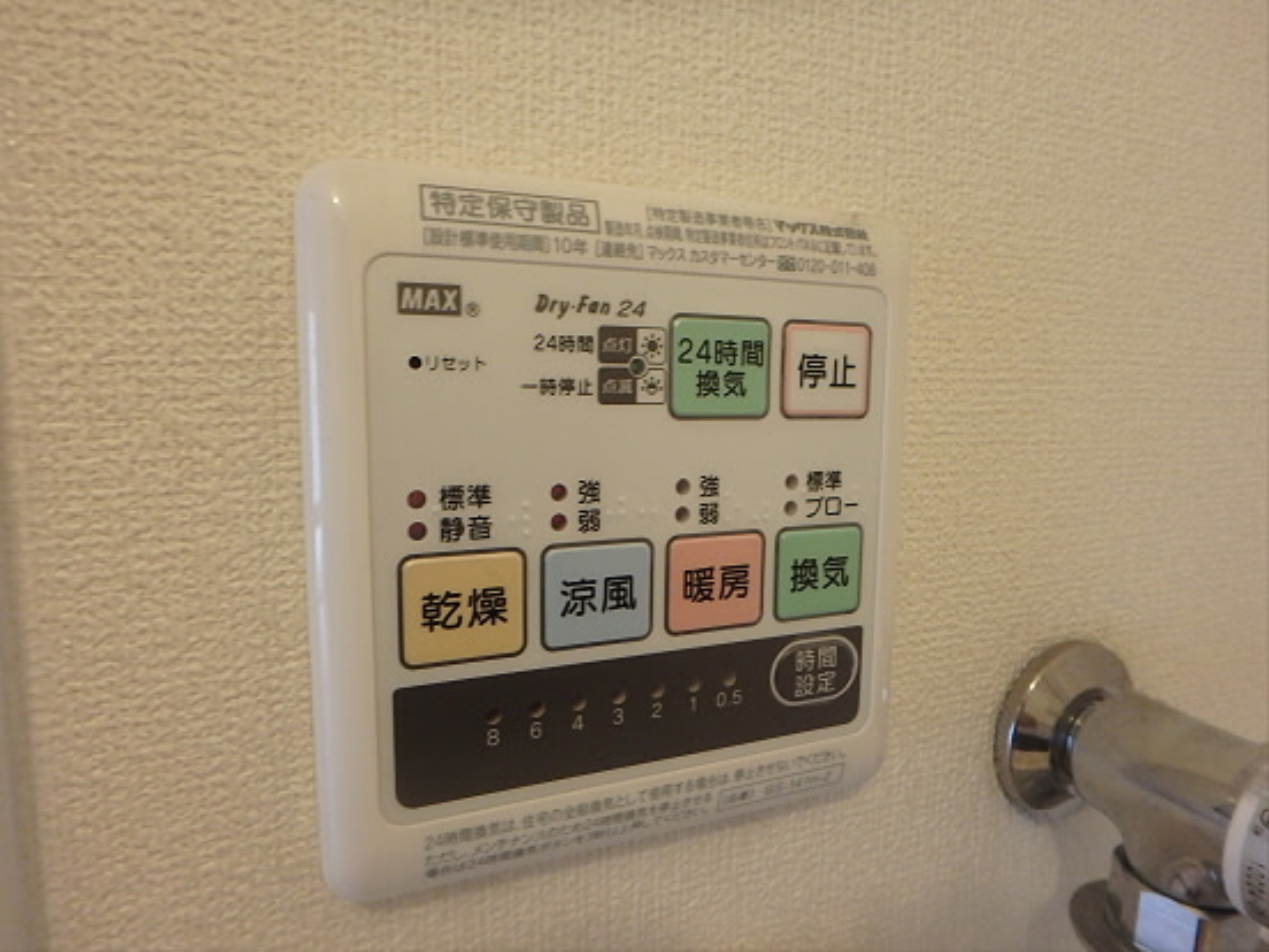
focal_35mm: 21
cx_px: 634
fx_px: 770
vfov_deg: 63.4
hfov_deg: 79.0
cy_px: 476
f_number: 3.5
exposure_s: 1/30
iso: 400
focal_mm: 3.7
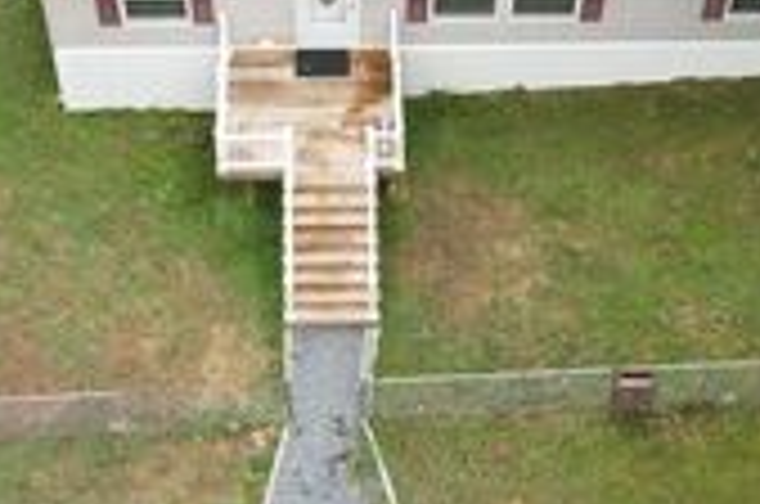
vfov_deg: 17.9
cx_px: 319
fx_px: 1559
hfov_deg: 27.4
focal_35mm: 74
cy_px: -11
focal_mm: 4.5
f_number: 2.8
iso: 100
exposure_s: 1/80
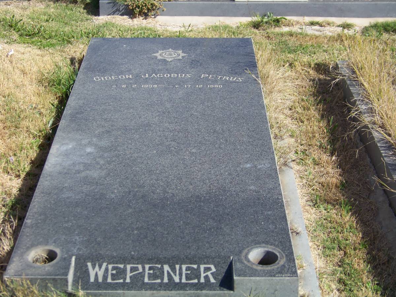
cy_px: 148
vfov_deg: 21.0
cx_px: 198
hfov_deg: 27.8
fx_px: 801
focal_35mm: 70
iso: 64
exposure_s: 1/640
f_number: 3.2
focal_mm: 11.7
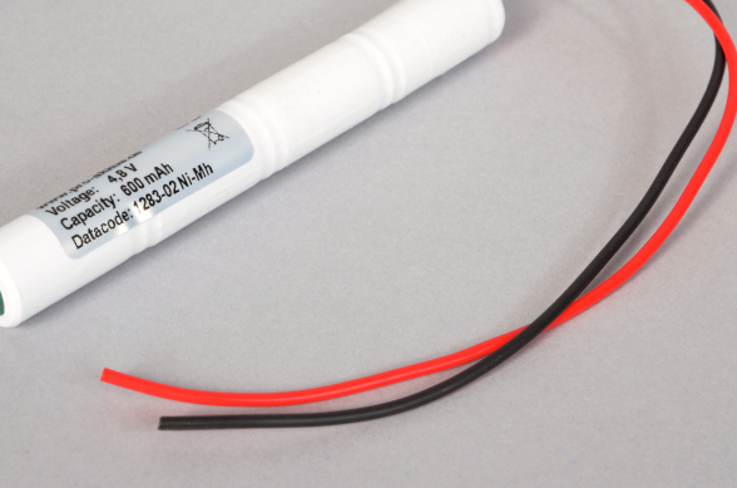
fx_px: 2710
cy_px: 176
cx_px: 333
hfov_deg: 15.5
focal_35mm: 133
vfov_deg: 10.3
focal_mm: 65
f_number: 11
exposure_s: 1/160
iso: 200
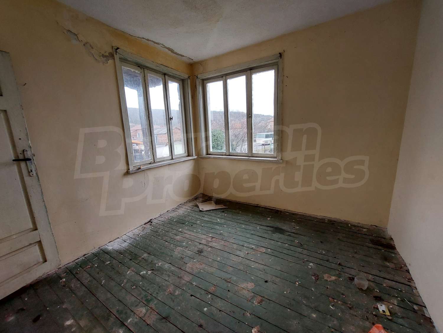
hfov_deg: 106.2
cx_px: 222
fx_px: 166
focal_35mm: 13
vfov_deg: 89.9
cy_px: 166
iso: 125
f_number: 2.2
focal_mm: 1.74
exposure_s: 1/50
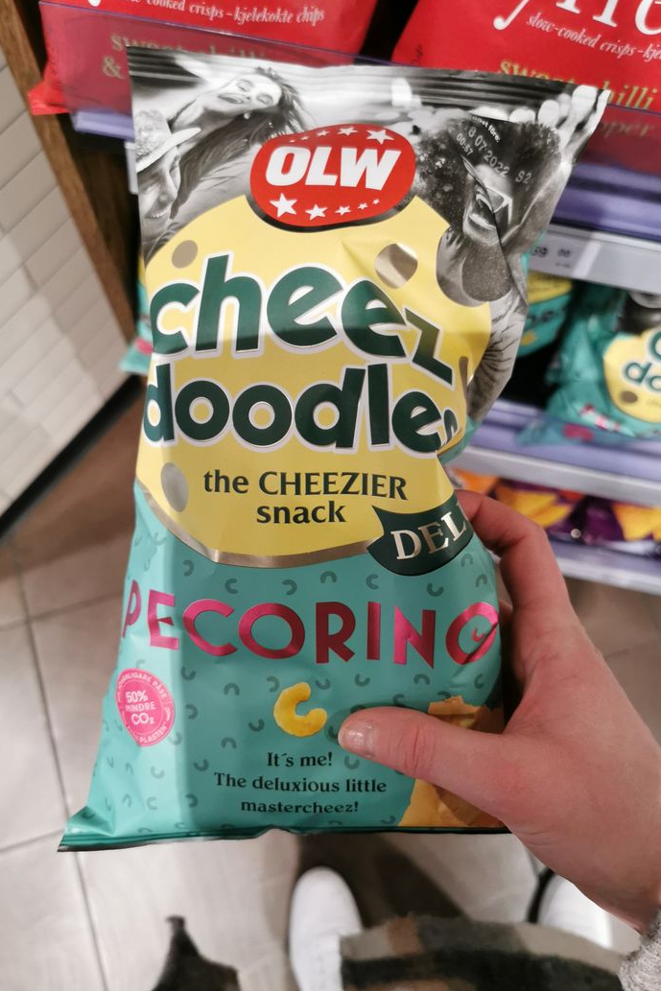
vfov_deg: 63.6
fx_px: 798
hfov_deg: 45.0
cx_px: 319
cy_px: 504
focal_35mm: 29
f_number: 1.6
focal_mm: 5.56
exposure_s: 1/100
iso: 274
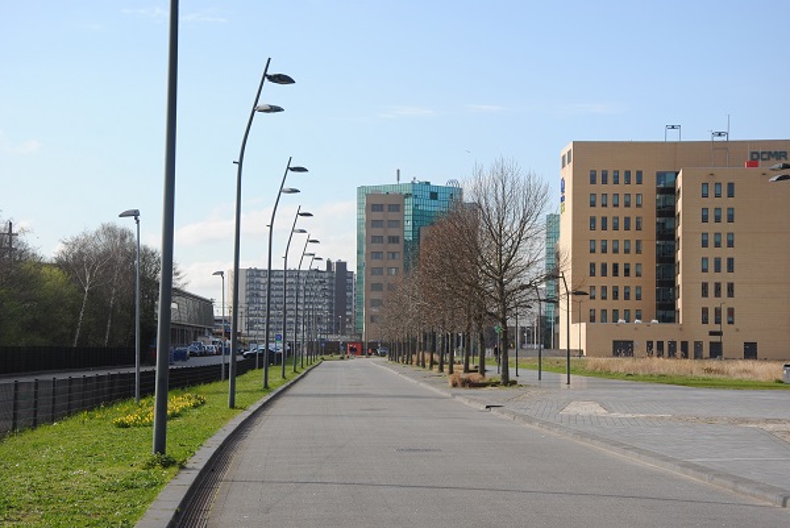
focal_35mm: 87
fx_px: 1910
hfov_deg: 23.4
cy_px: 264
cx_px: 395
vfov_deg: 15.7
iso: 100
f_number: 10
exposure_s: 1/200
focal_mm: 58
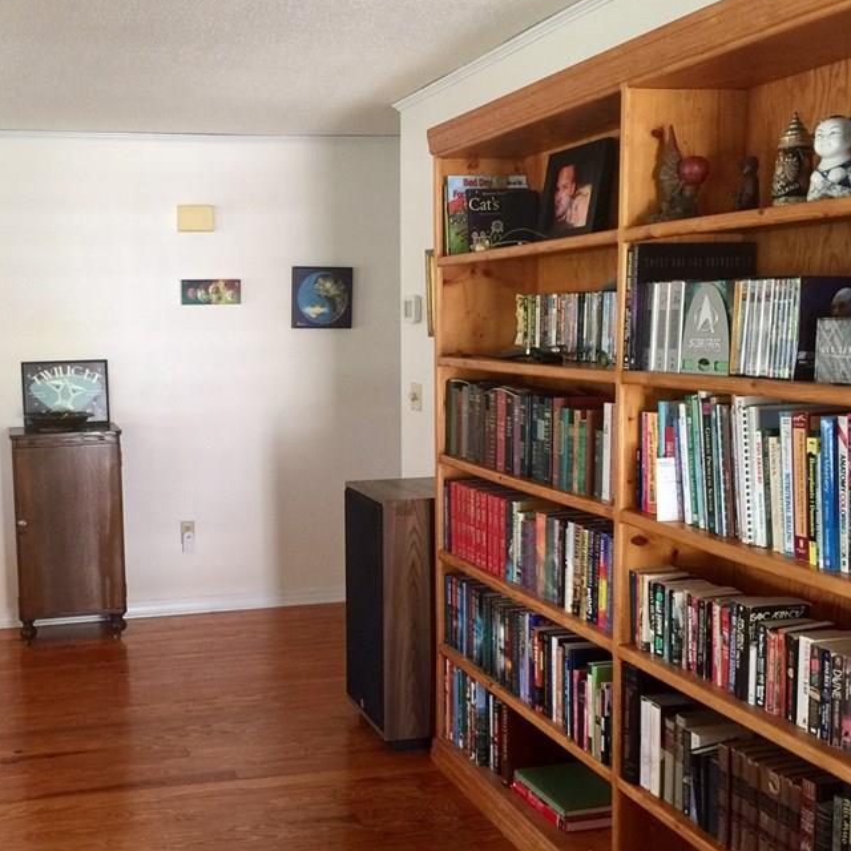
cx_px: 246
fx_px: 1140
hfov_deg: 40.1
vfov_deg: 40.9
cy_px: 469
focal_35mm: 41
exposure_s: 1/15
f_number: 2.2
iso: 64
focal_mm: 4.15
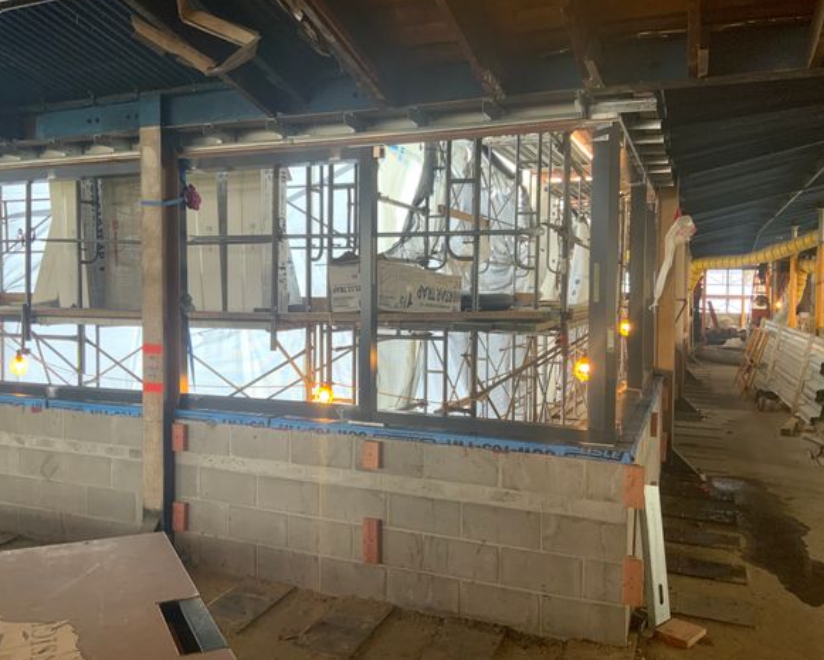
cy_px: 326
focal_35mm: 31
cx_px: 376
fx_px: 756
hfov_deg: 57.1
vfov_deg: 47.1
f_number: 1.8
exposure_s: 1/60
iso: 64
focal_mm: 3
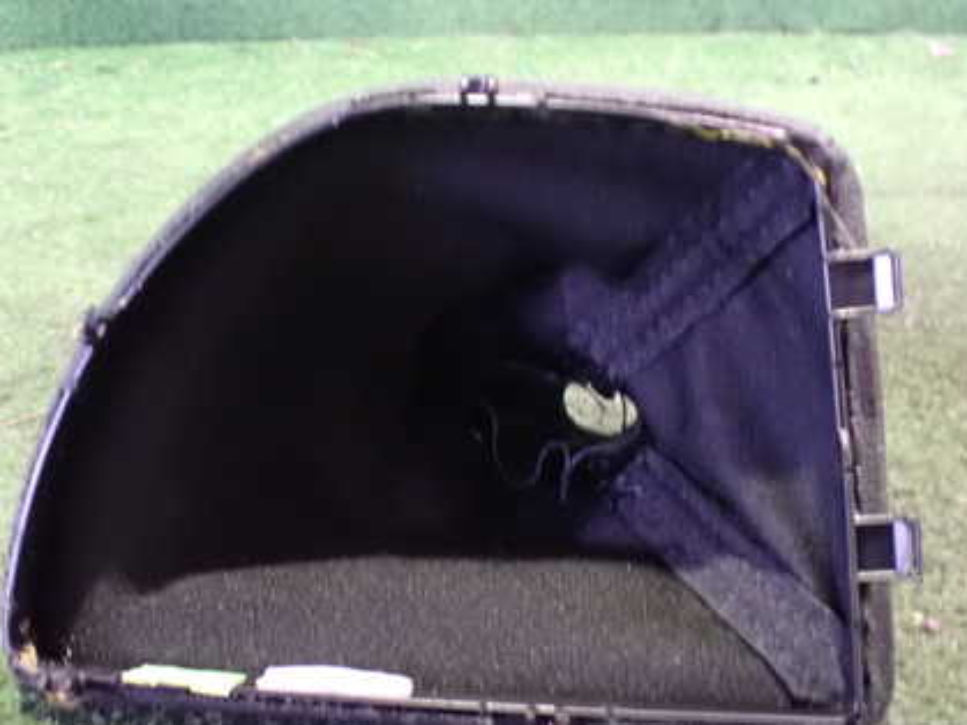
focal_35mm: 43
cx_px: 434
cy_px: 427
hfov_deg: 43.8
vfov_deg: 33.5
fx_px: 1201
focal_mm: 5.4
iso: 1600
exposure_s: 1/15
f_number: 2.3
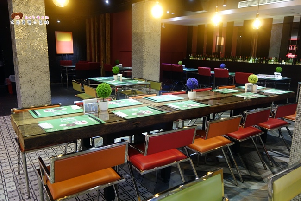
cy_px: 100
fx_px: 234
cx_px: 150
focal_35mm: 28
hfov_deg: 65.5
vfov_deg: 46.4
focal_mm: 10.4
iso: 500
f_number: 1.8
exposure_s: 1/30
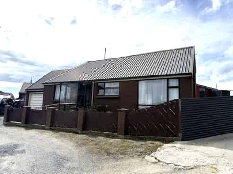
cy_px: 87
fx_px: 161
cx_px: 116
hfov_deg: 71.6
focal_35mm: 24
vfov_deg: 56.8
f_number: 1.78
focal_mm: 6.76
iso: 64
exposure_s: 1/14286
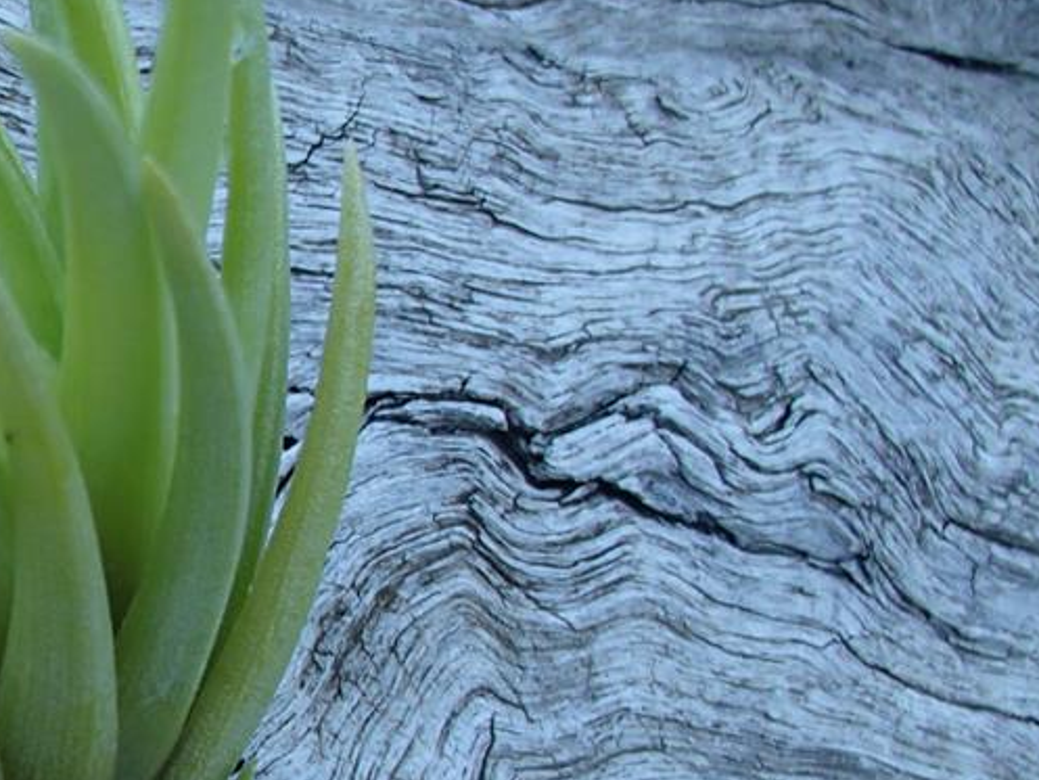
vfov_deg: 21.9
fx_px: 2011
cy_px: 491
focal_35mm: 67
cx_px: -138
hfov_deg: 26.4
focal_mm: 5
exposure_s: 1/60
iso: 125
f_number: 3.9
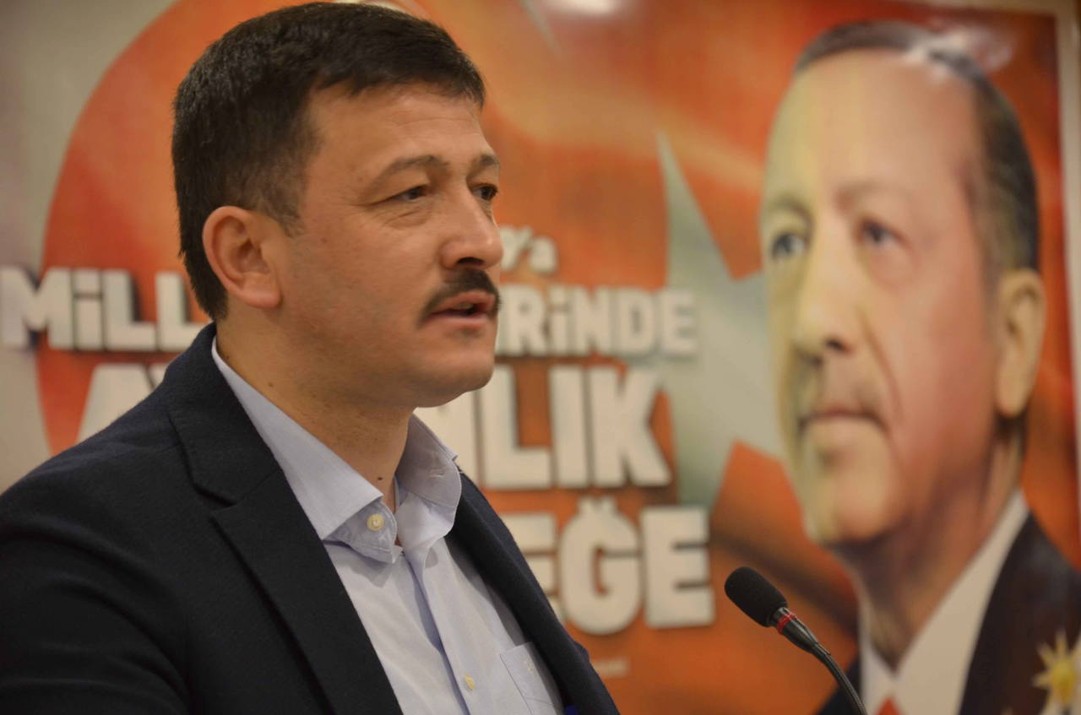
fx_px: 4134
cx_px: 540
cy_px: 358
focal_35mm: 138
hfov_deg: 14.9
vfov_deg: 9.9
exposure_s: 1/50
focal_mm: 92
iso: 800
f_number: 5.6
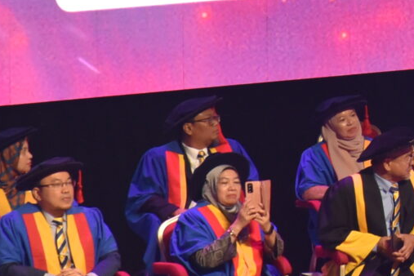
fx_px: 6968
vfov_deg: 2.3
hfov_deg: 3.4
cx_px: 929
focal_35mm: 606
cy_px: -231
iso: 2000
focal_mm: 120
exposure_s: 1/160
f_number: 6.3
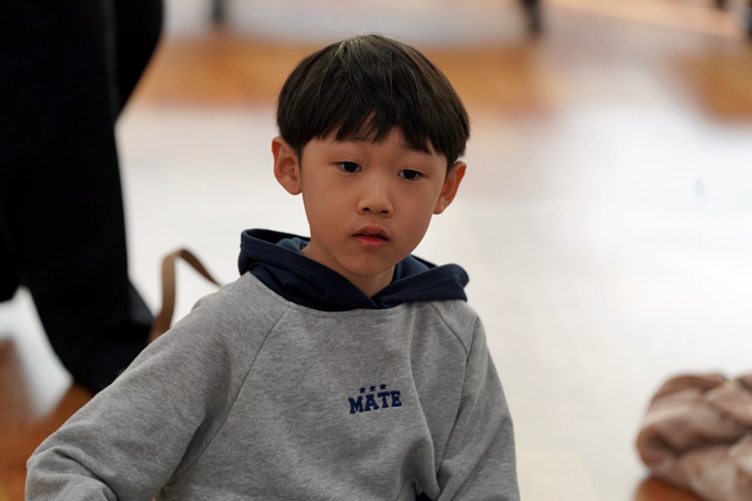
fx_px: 4177
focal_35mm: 200
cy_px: 250
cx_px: 376
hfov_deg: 10.3
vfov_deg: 6.9
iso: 1250
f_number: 4
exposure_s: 1/250
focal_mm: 200
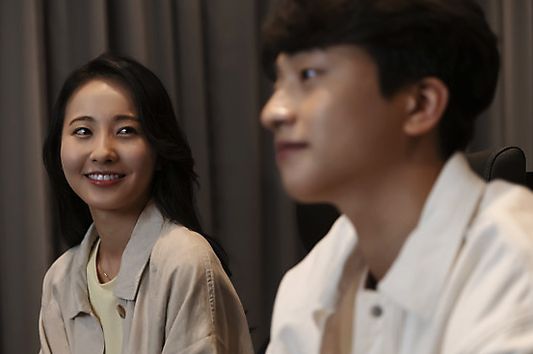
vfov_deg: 17.9
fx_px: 1125
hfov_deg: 26.7
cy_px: 178
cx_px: 250
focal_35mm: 76
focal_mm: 70
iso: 1250
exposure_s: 1/125
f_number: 2.8
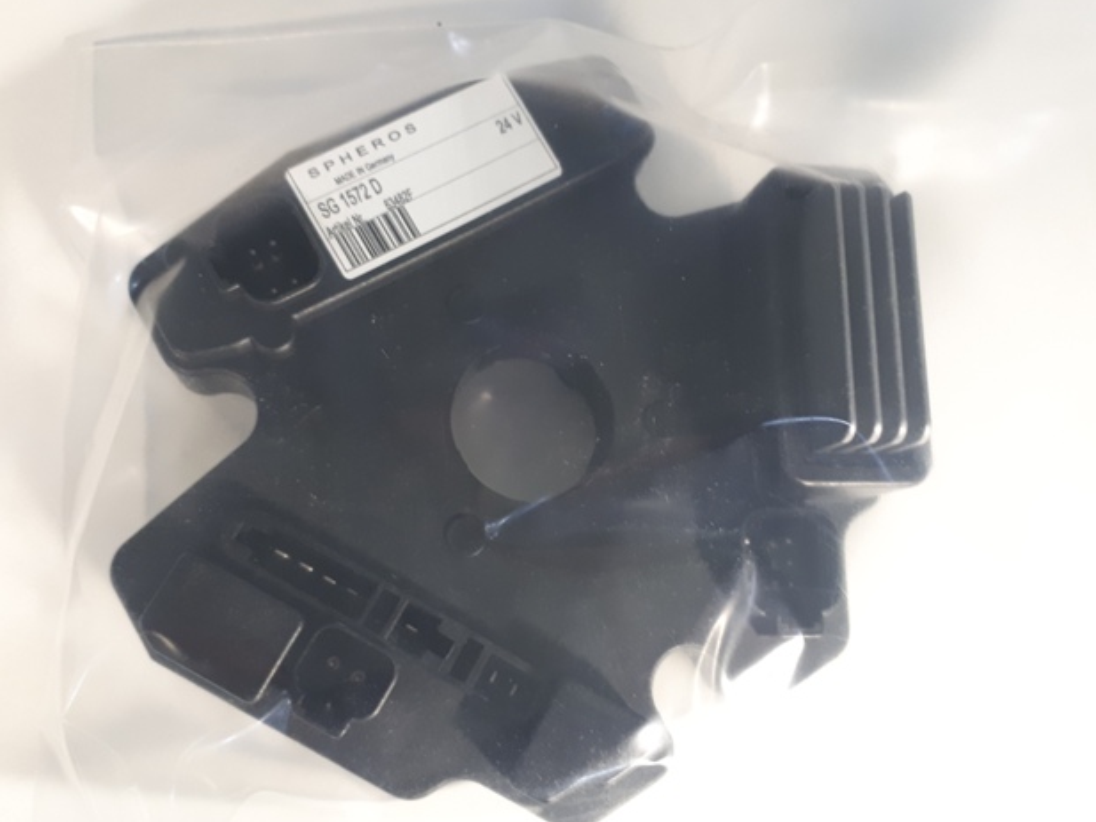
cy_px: 401
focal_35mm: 28
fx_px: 887
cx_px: 538
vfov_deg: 49.8
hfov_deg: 63.4
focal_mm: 3.6
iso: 160
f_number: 1.9
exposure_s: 1/20
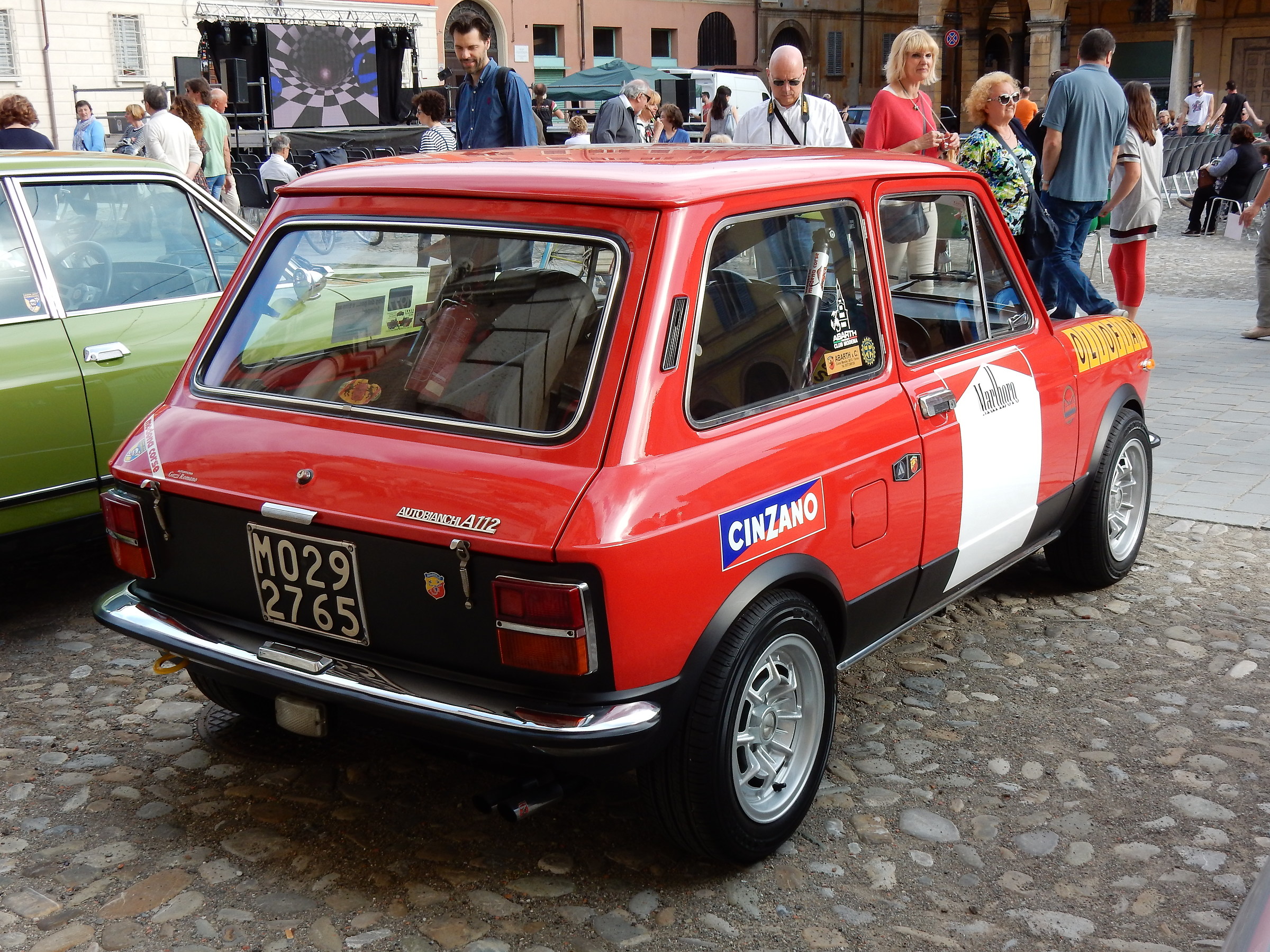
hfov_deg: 43.9
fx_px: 1578
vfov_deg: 33.6
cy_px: 476
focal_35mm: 43
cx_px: 635
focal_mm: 7.6
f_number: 4.2
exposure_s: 1/160
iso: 125
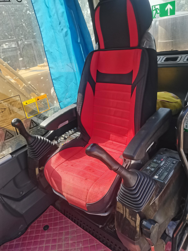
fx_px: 188
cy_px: 126
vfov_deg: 67.3
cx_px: 94
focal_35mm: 26
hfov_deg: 53.1
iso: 50
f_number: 1.8
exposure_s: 1/370
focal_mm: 5.58
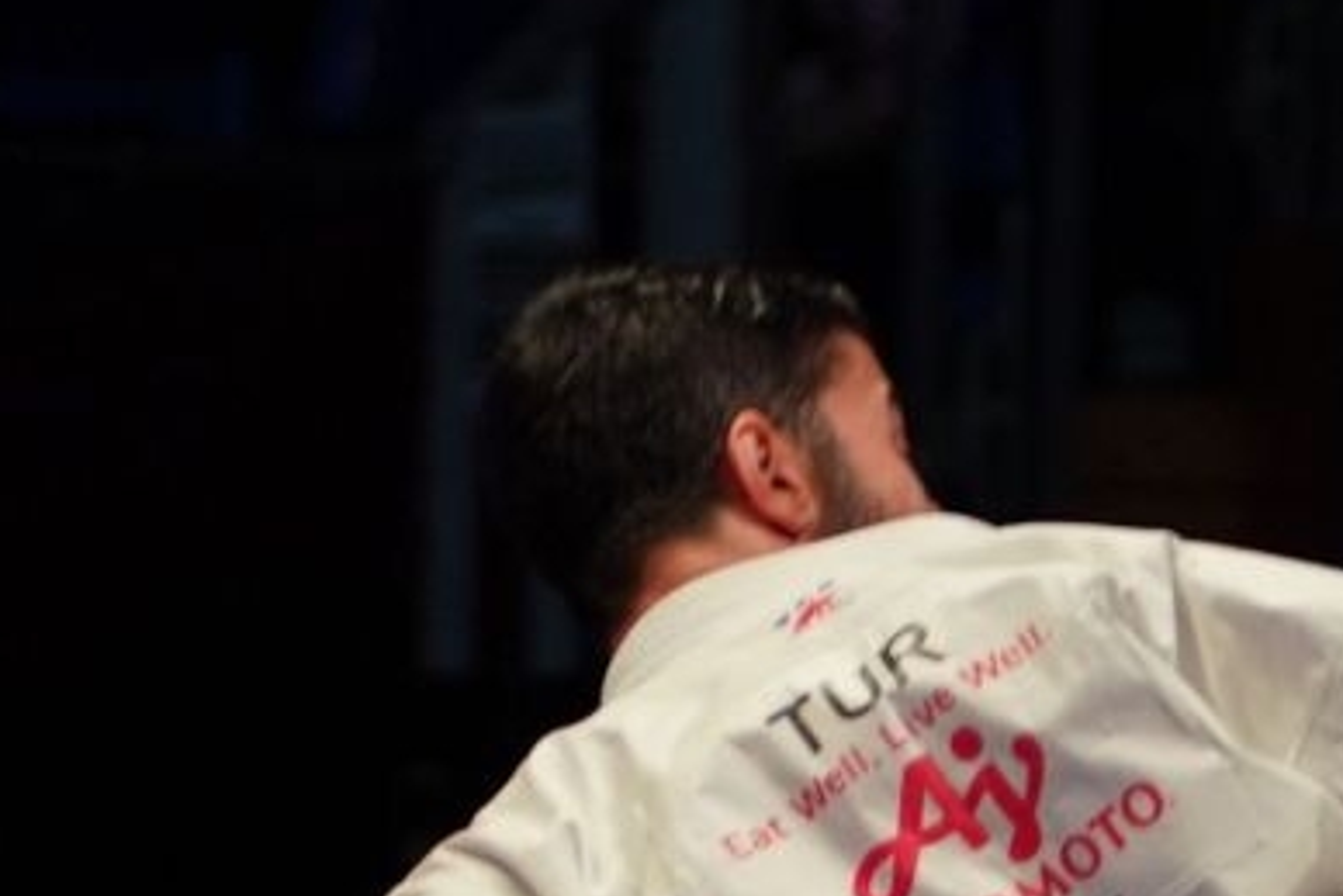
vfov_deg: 1.9
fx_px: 26645
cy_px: 1491
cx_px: 1880
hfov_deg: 2.9
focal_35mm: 714
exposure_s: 1/500
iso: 500
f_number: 2.8
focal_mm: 103
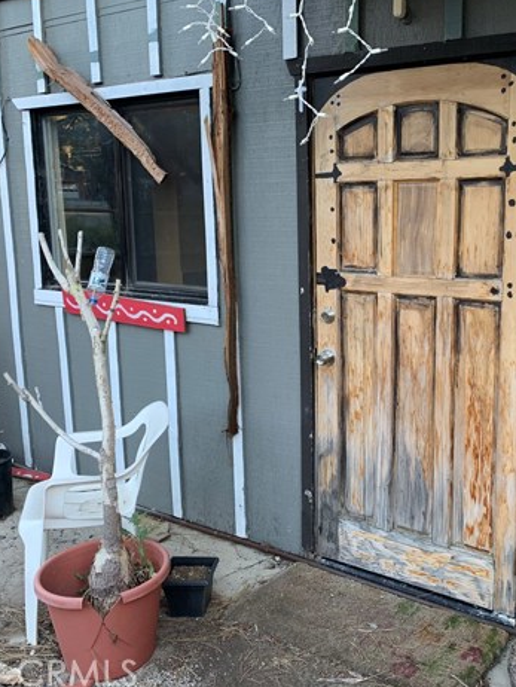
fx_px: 715
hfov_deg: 39.1
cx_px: 352
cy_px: 338
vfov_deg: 51.3
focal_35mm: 36
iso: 50
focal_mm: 4.25
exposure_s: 1/121
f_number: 1.8
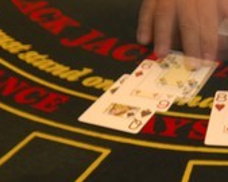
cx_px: 277
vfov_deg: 18.1
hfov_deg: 21.1
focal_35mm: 84
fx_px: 566
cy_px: 31
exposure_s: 1/1.25
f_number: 8
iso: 200
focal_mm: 24
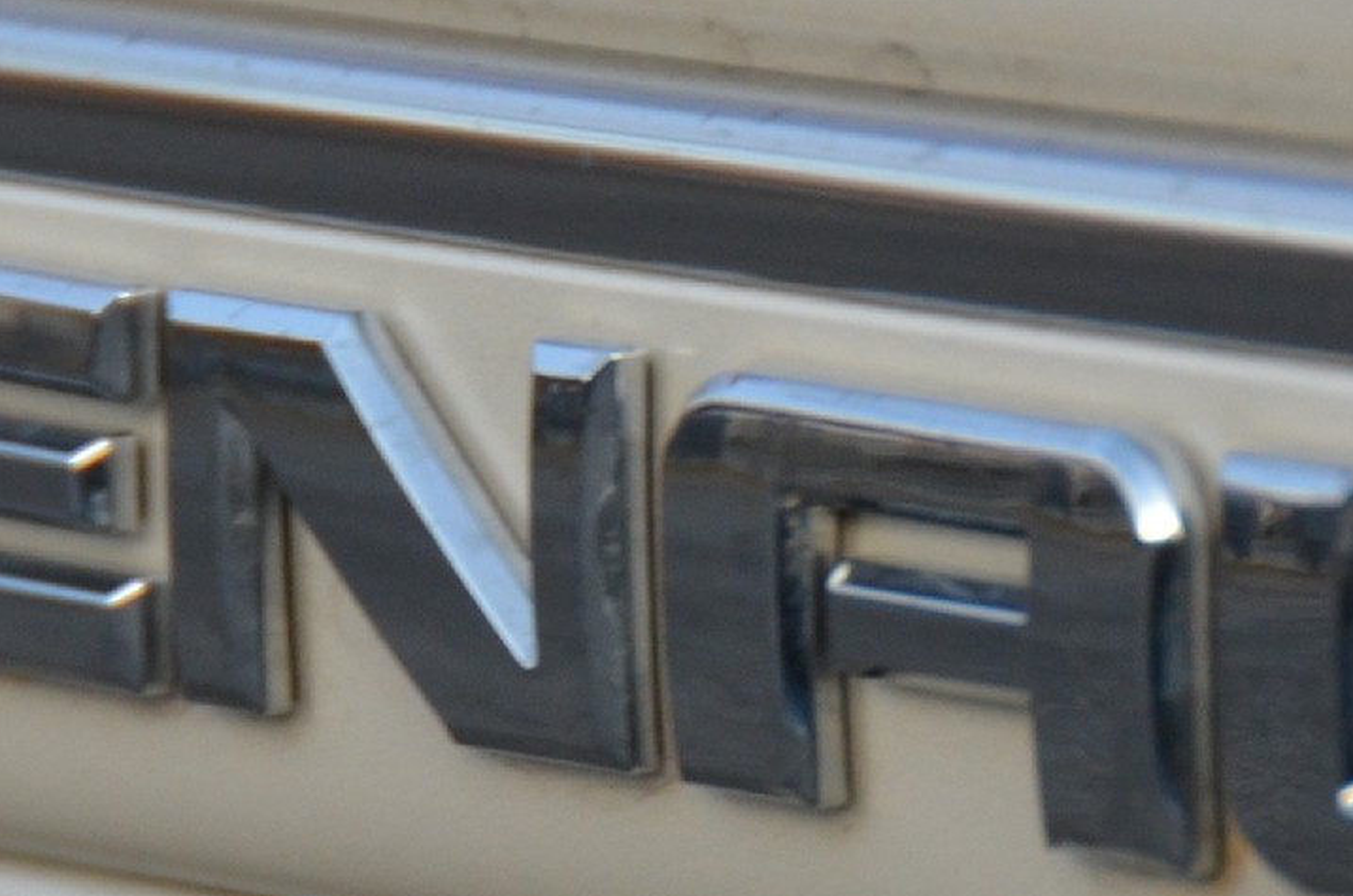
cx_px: 668
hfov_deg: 2.0
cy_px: 555
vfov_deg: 1.3
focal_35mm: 1046
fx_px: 39233
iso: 800
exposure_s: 1/640
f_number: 5.6
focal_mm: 200
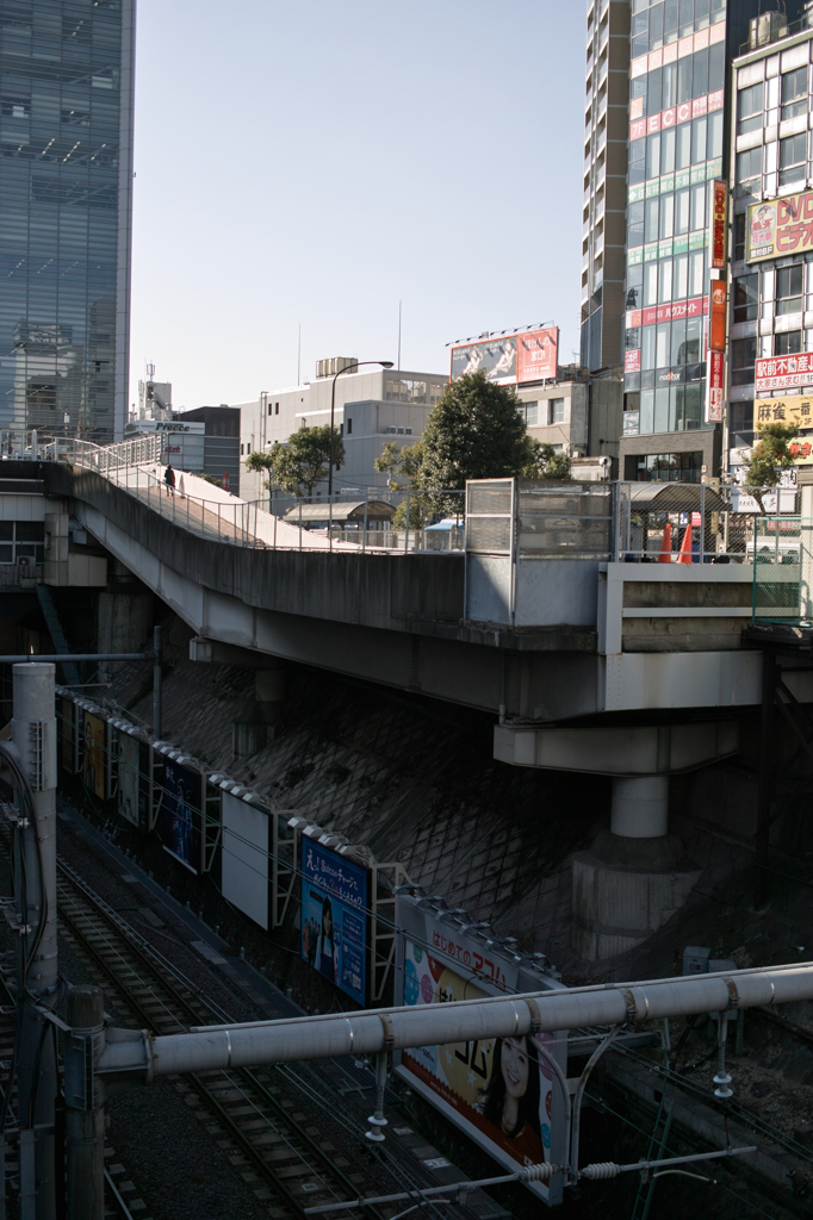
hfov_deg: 32.6
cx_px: 406
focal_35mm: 41
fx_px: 1390
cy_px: 610
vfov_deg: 47.4
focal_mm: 24.2
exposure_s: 1/800
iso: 100
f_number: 2.8
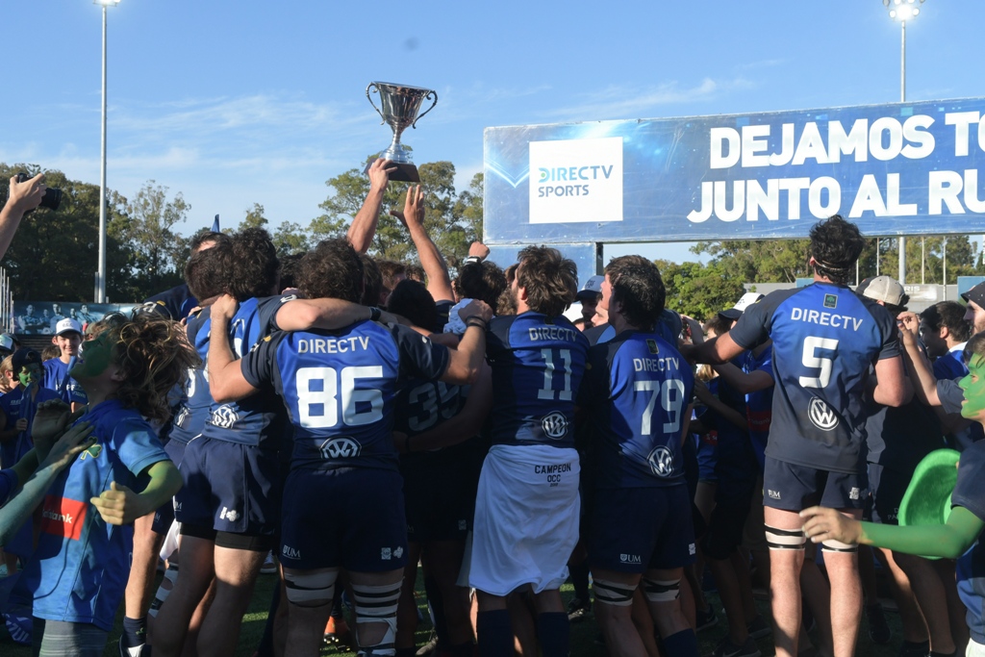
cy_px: 328
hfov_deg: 42.3
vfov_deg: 29.0
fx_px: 1272
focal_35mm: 46
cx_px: 492
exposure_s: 1/640
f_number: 9
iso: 400
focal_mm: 31
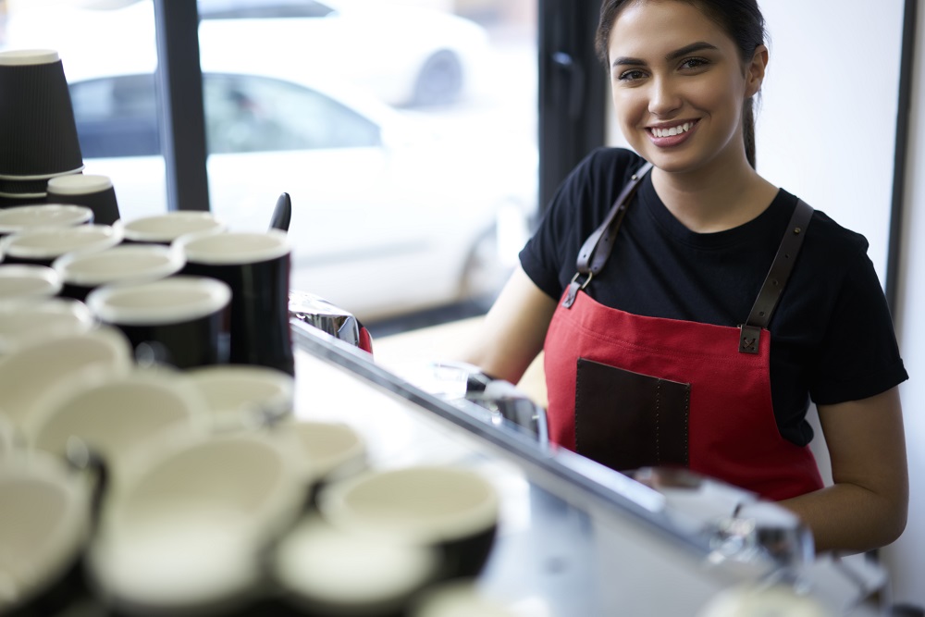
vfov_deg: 24.6
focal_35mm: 55
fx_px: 1413
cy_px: 308
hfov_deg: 36.2
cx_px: 462
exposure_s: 1/100
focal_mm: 55
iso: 160
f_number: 1.8
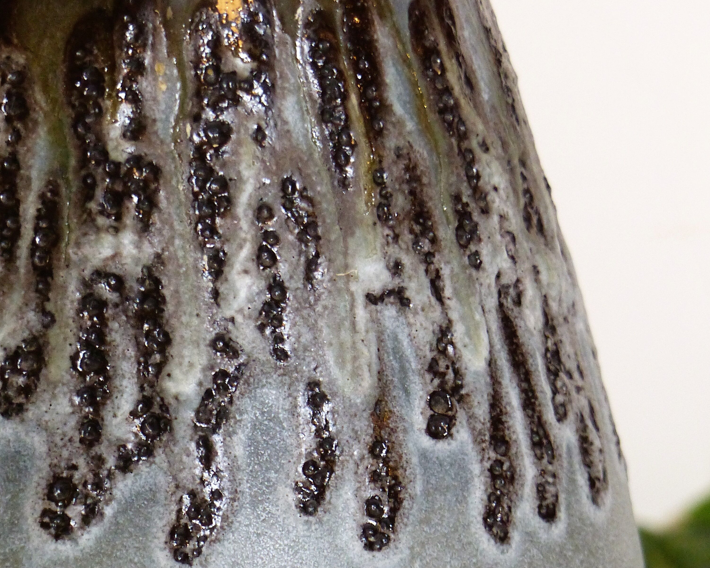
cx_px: 355
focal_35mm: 464
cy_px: 317
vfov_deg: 3.3
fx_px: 9749
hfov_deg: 4.2
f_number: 2.8
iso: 400
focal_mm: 58.2
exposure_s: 1/30
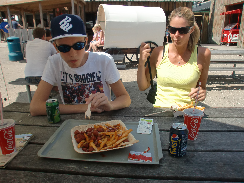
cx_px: 122
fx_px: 183
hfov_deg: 67.3
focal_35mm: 26
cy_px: 92
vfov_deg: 53.1
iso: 64
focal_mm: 4.65
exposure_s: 1/160
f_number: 7.8
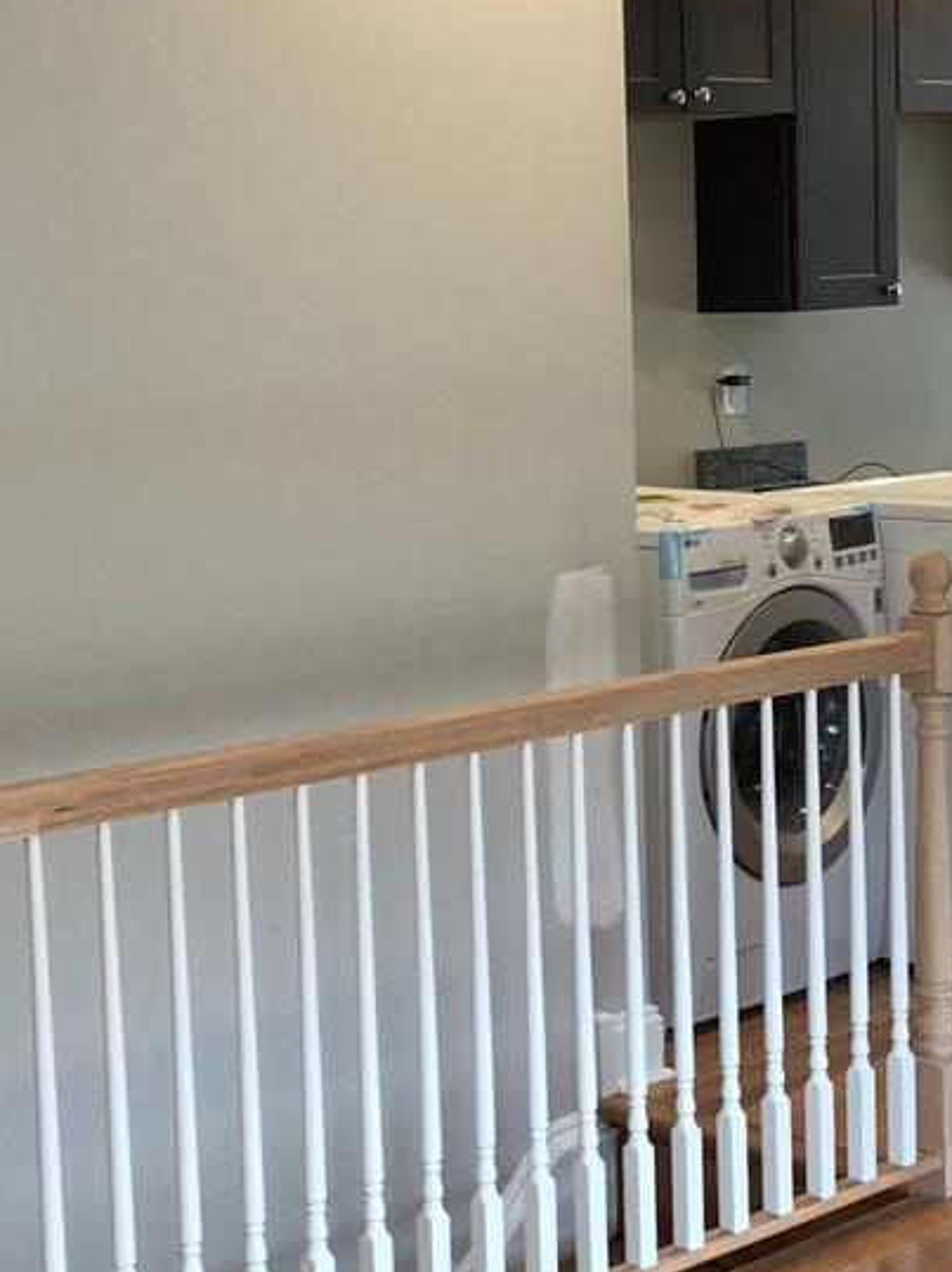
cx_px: 602
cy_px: 693
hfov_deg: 18.4
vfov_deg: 24.4
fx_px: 2936
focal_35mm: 80
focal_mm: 3.99
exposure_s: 1/30
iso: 40
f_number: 1.8
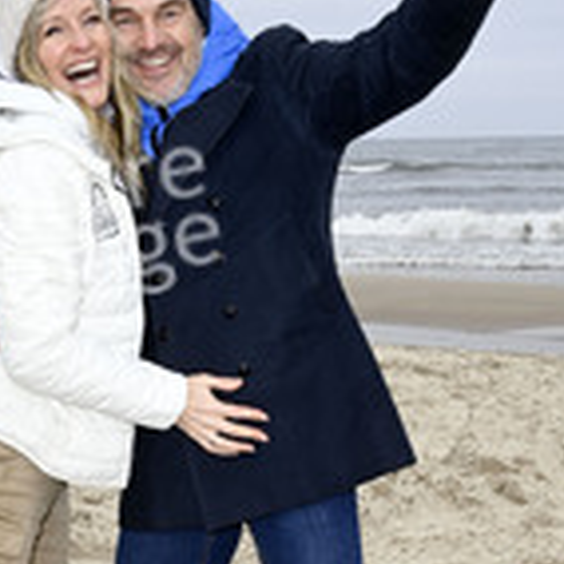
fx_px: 1677
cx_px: 131
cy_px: 441
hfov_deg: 18.9
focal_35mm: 91
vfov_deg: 18.9
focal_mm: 38
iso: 1000
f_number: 14
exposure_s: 1/250
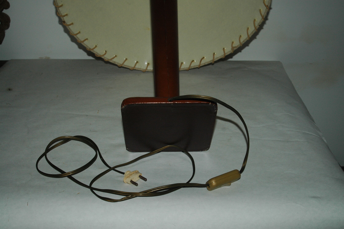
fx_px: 401
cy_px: 114
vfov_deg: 31.8
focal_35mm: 42
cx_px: 172
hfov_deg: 46.4
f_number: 7.1
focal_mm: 28
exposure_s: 1/125
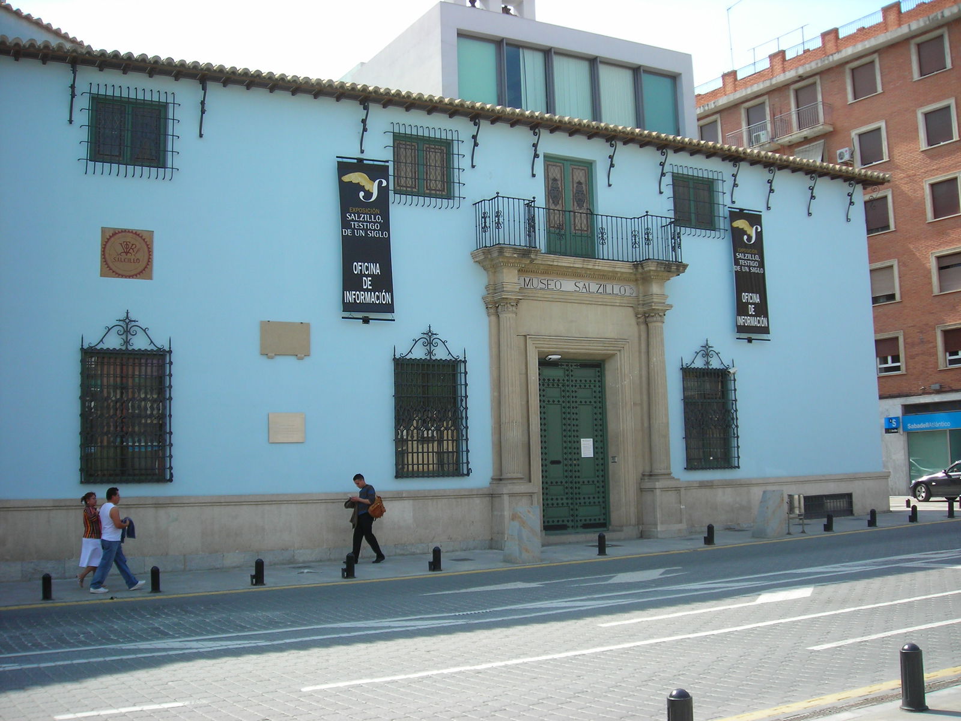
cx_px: 480
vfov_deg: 37.7
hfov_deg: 49.0
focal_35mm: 38
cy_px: 360
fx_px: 1055
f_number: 3.2
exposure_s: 1/333
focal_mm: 6.3
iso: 50
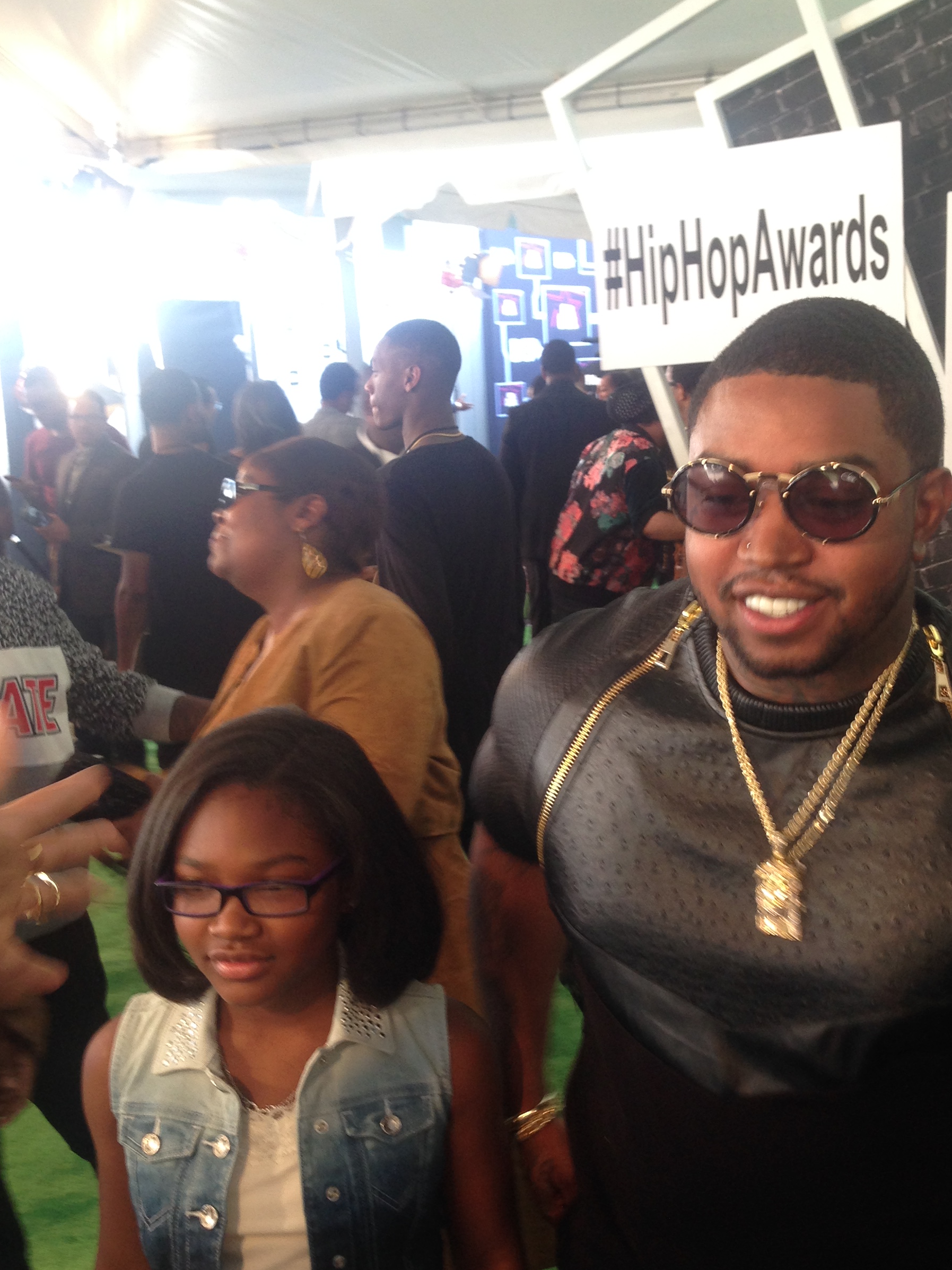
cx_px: 603
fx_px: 1650
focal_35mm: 45
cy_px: 766
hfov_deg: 32.0
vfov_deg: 41.9
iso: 64
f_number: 2.4
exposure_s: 1/40
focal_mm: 4.12
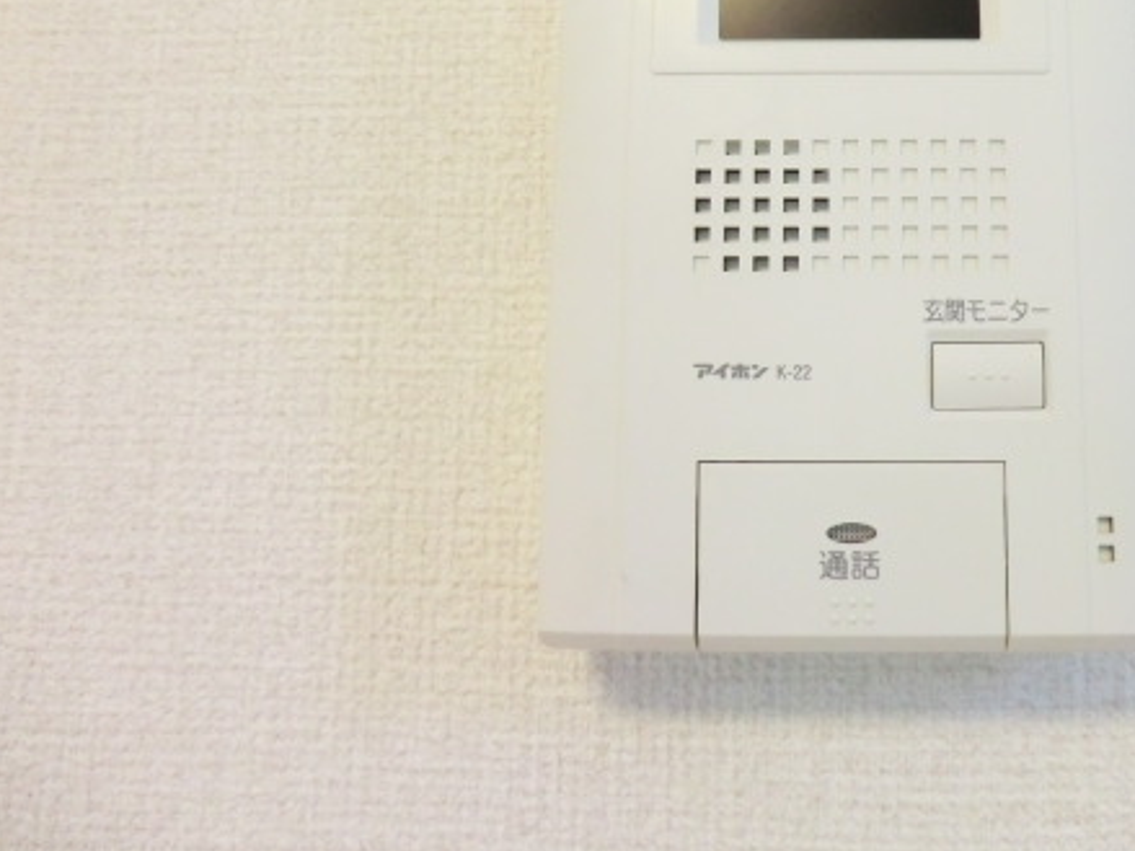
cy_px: 238
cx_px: 814
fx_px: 1147
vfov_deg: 39.8
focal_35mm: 35
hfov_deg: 51.0
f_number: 3.2
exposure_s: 1/60
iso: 320
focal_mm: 4.3
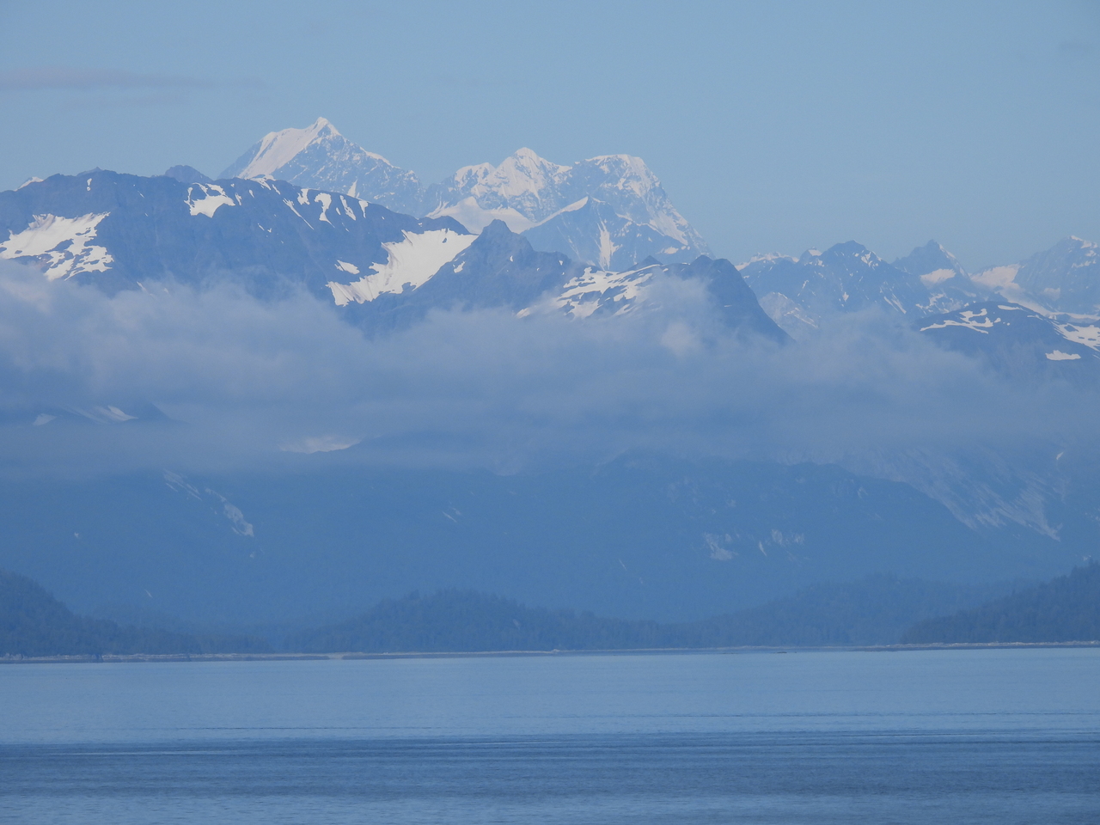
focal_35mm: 380
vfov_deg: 3.9
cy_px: 412
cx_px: 550
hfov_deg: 5.2
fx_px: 12075
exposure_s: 1/1250
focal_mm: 67.8
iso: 100
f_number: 5
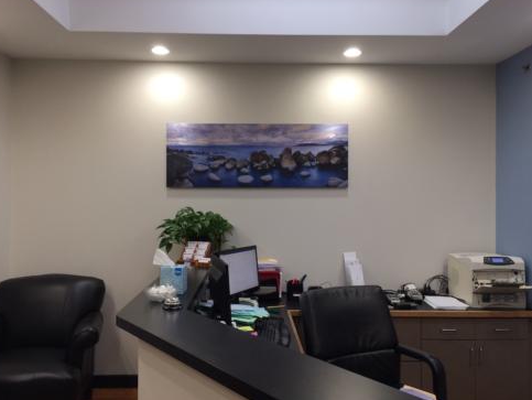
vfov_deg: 46.8
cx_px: 260
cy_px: 196
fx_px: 461
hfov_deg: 59.9
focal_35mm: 30
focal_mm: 4.15
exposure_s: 1/30
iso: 50
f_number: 2.2
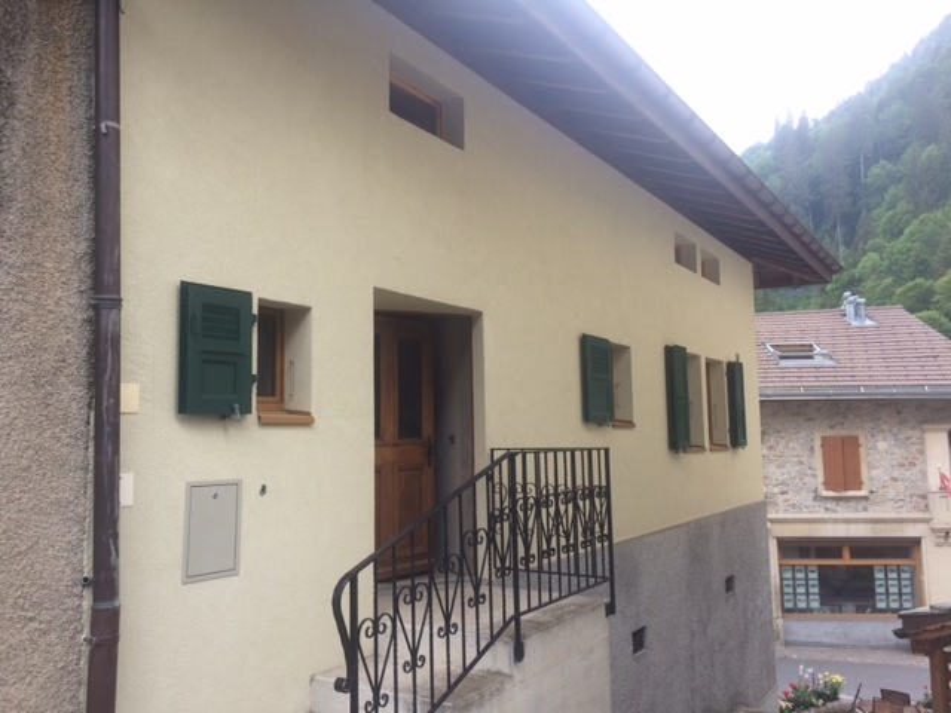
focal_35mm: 29
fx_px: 797
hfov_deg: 61.7
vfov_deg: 48.2
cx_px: 476
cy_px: 356
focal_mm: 4.15
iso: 32
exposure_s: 1/217
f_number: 2.2
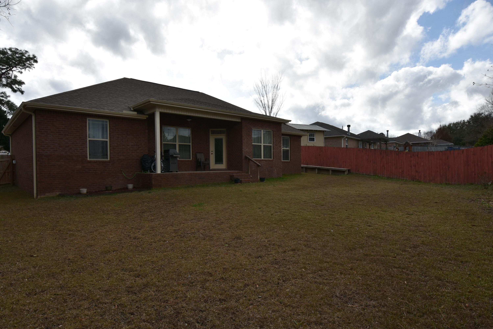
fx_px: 288
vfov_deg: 59.5
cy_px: 164
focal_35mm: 21
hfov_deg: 81.2
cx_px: 246
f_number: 8
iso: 160
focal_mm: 14
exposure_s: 1/500
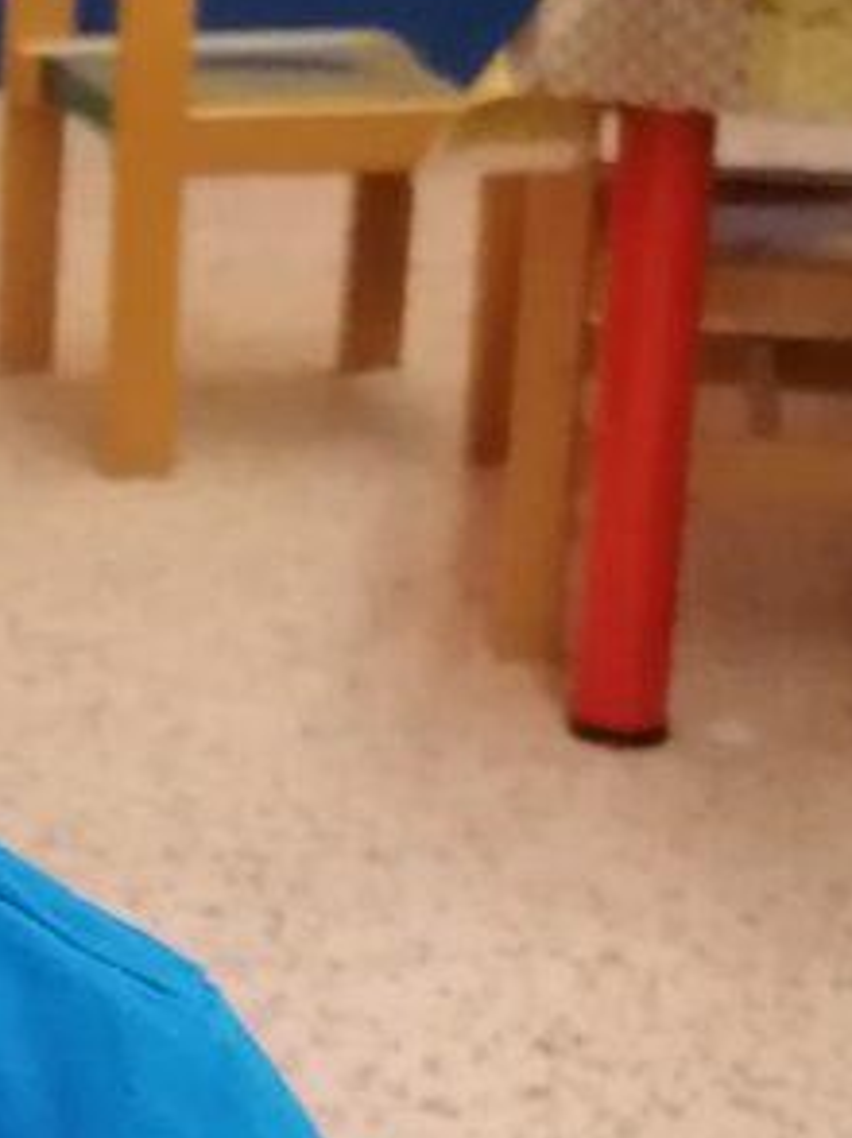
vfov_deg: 13.4
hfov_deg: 8.9
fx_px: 4831
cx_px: -1371
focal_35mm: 147
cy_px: 379
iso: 400
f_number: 1.8
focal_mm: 4.75
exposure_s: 1/100
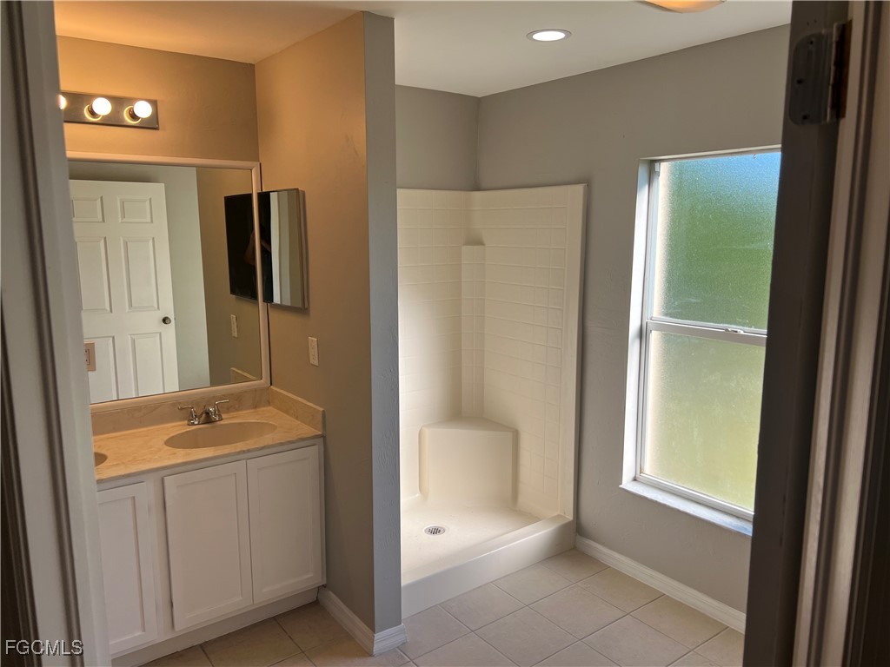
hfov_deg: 67.3
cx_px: 445
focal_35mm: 26
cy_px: 334
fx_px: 668
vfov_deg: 53.1
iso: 50
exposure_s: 1/1029
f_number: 1.5
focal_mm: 5.7
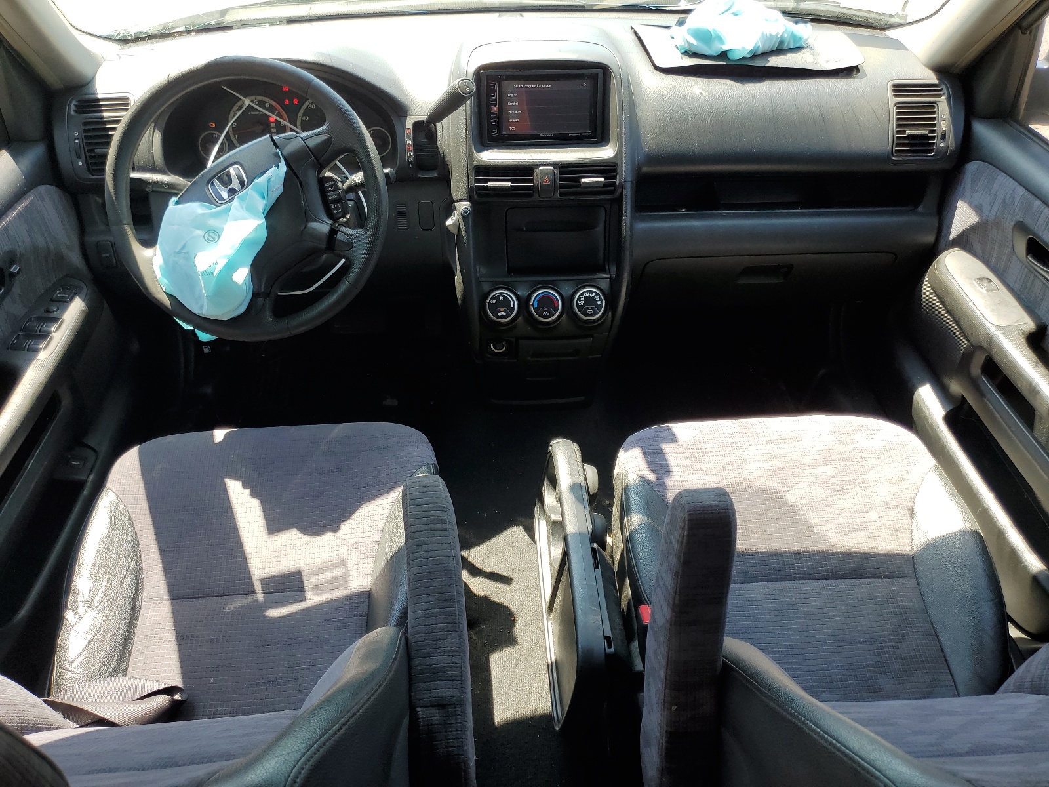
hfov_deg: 67.3
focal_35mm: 26
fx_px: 788
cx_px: 524
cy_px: 394
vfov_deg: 53.1
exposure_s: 1/278
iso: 50
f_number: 1.5
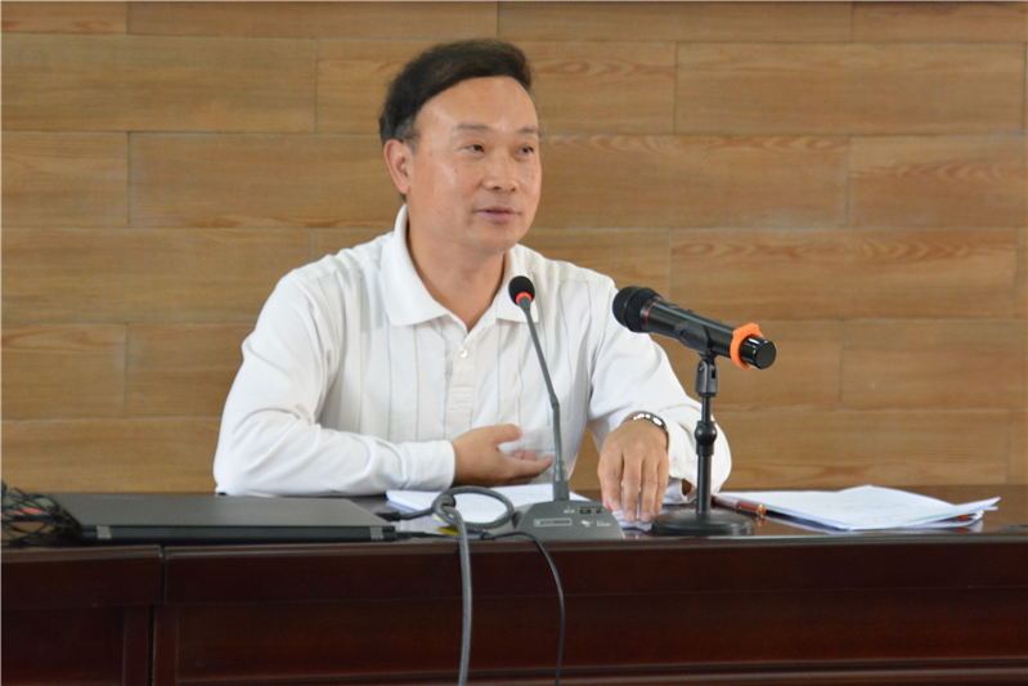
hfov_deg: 14.0
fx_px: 4198
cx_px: 514
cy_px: 343
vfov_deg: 9.3
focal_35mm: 147
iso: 1800
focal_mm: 98
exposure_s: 1/30
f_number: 5.6
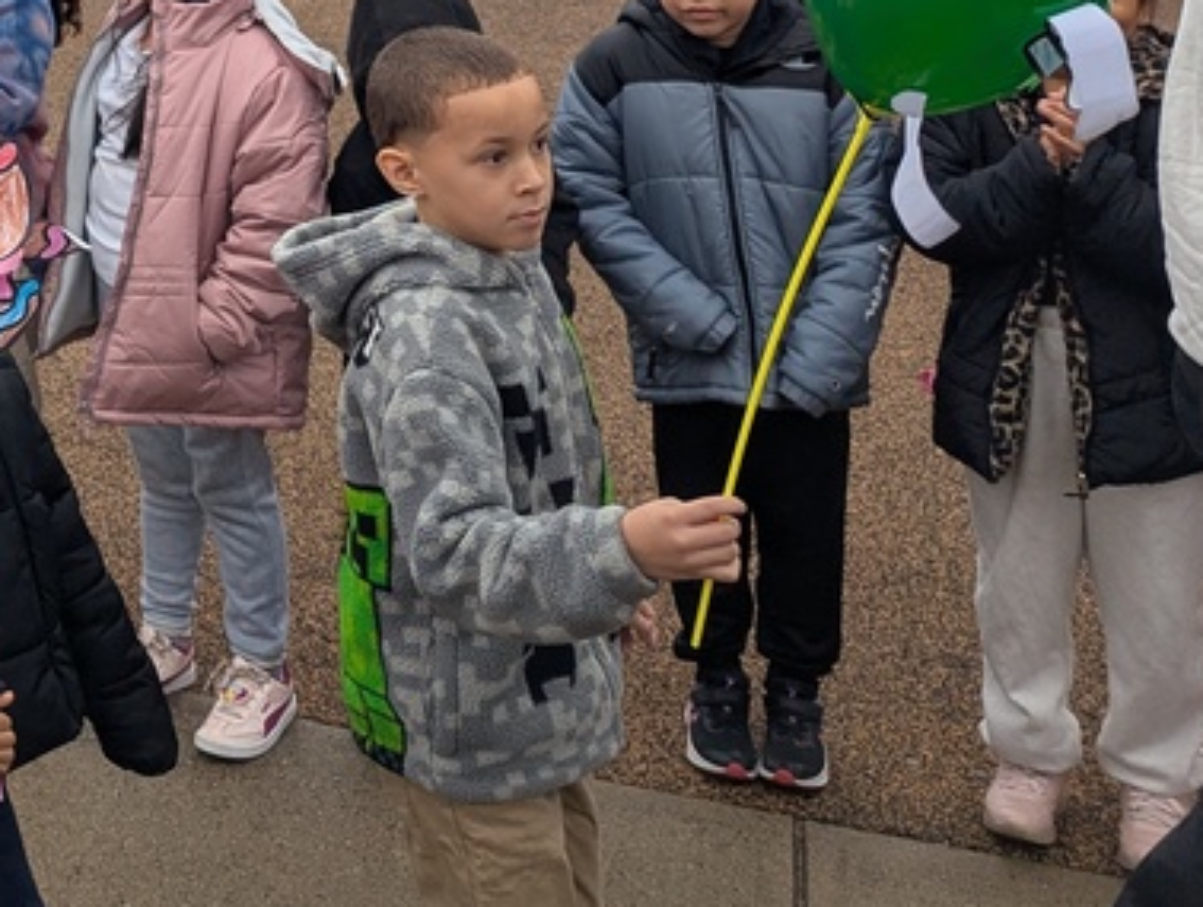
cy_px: -231
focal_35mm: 65
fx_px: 2263
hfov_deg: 25.7
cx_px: -341
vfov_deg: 20.9
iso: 44
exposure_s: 1/397
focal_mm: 6.81
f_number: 1.85
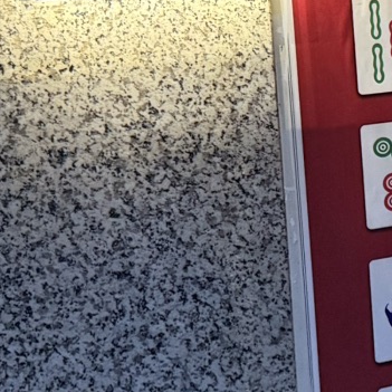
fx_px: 1550
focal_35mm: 121
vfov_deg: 14.3
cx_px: 670
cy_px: 50
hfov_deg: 13.2
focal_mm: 6.76
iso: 640
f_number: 1.78
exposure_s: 1/50
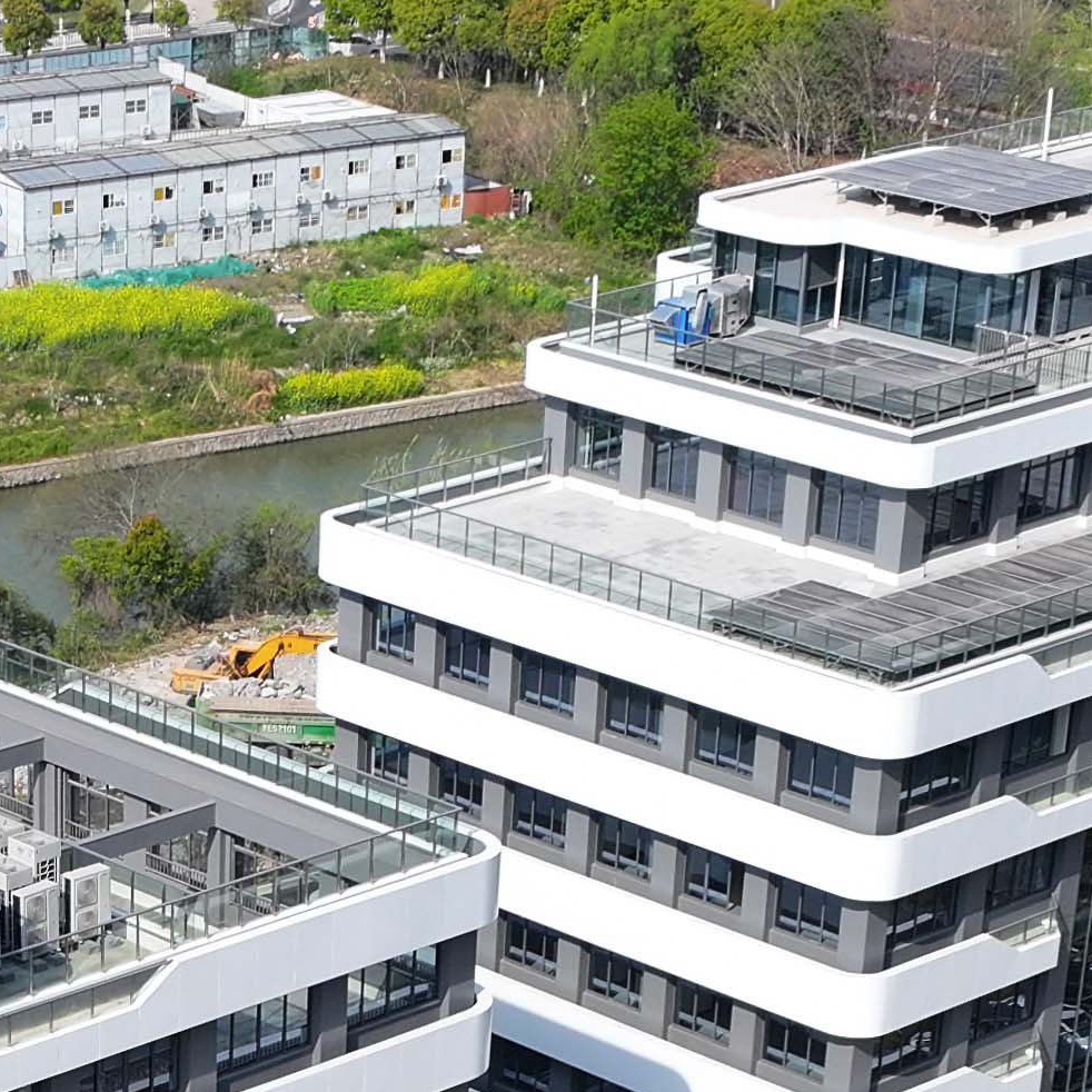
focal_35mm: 114
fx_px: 4069
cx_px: 100
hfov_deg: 15.1
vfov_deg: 14.3
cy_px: 1604
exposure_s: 1/1600
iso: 120
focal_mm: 12.29
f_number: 2.8
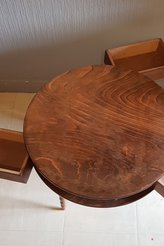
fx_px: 301
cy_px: 128
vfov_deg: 44.5
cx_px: 95
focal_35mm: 44
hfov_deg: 30.5
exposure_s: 1/14
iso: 200
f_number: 1.7
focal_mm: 4.2
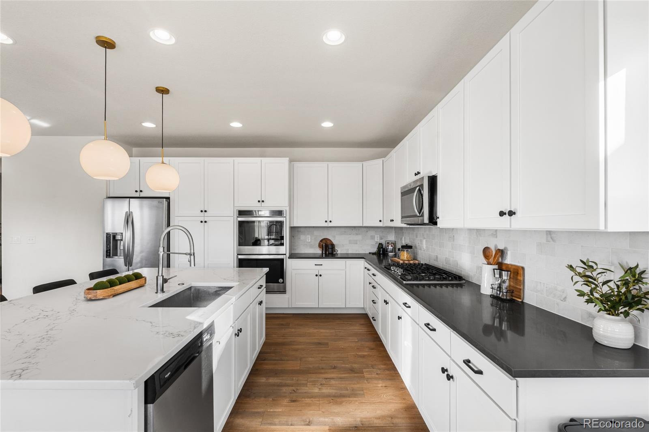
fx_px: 288
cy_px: 216
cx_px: 324
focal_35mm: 16
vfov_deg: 73.7
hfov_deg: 96.8
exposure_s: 1/13
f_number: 8
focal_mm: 16
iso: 160
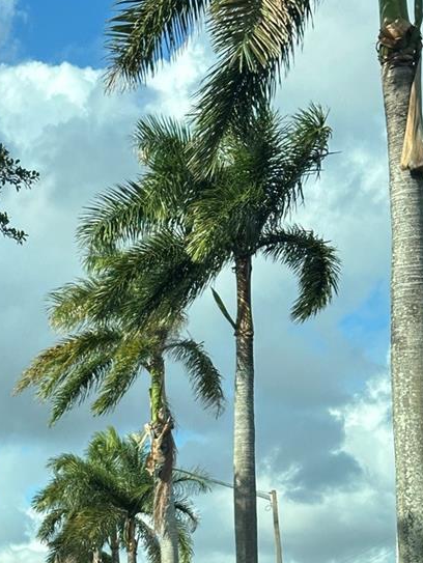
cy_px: 505
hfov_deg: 13.8
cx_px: -9
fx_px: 1725
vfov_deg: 18.2
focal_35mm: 106
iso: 64
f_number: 1.78
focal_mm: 6.86
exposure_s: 1/1992
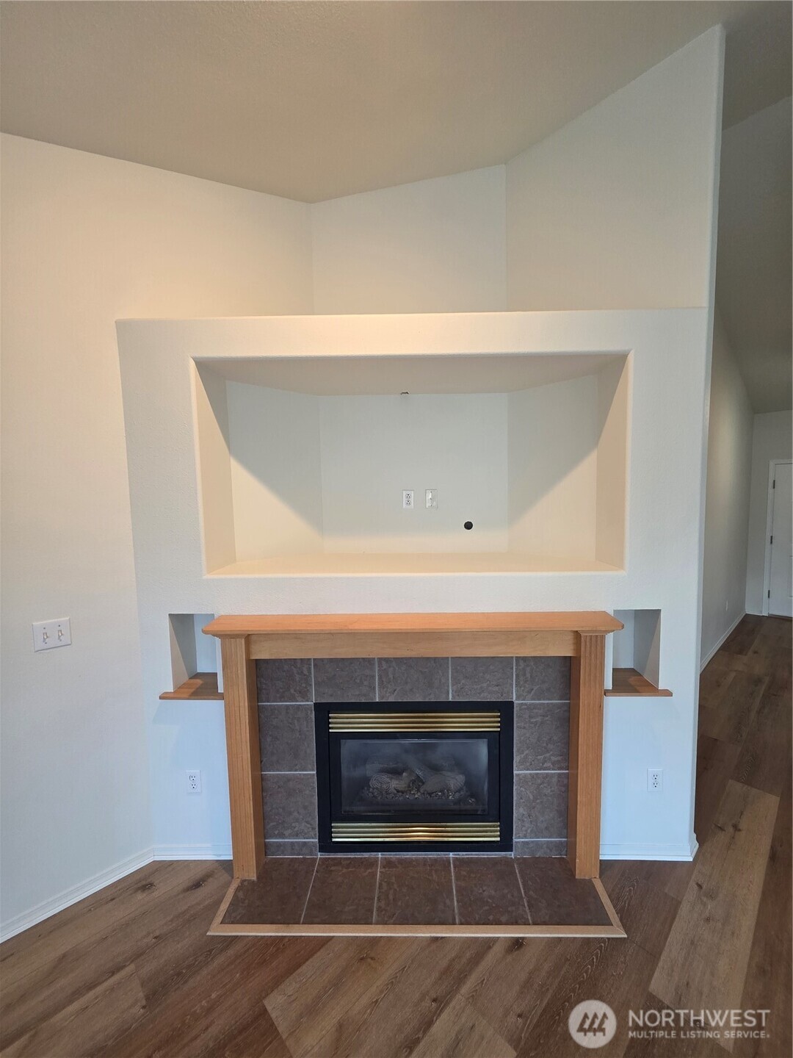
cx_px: 396
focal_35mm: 13
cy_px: 529
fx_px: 397
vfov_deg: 106.2
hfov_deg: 89.9
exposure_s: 1/120
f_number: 1.9
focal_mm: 2.2
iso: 250
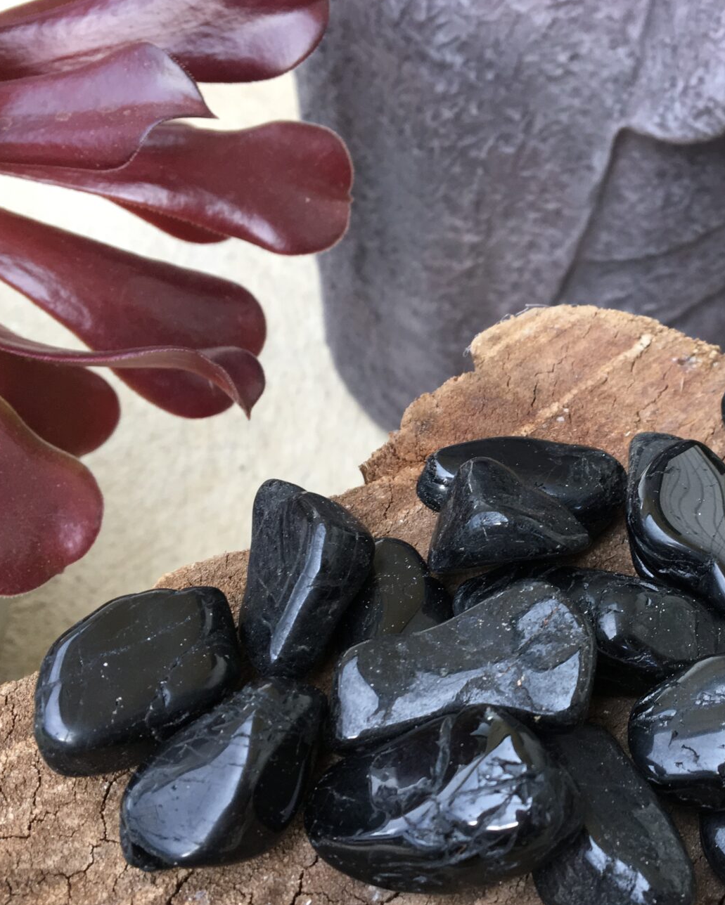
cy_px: 509
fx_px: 1207
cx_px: 578
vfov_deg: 41.1
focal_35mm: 45
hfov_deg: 32.5
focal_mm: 4.15
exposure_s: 1/100
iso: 40
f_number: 2.2
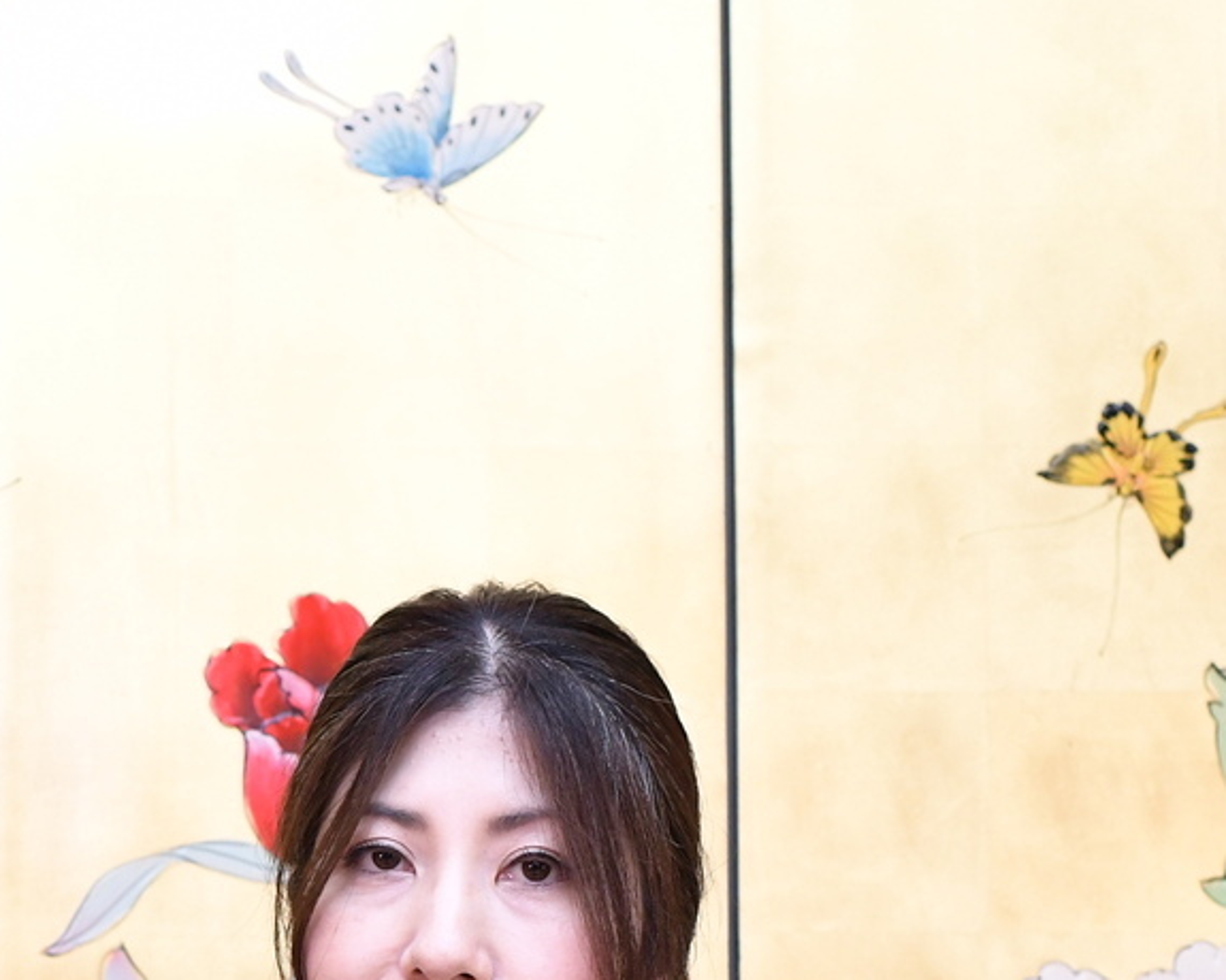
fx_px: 4971
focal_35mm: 137
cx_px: 19
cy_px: 1140
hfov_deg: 13.9
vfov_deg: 11.1
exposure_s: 1/200
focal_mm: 35
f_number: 4.5
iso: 1000
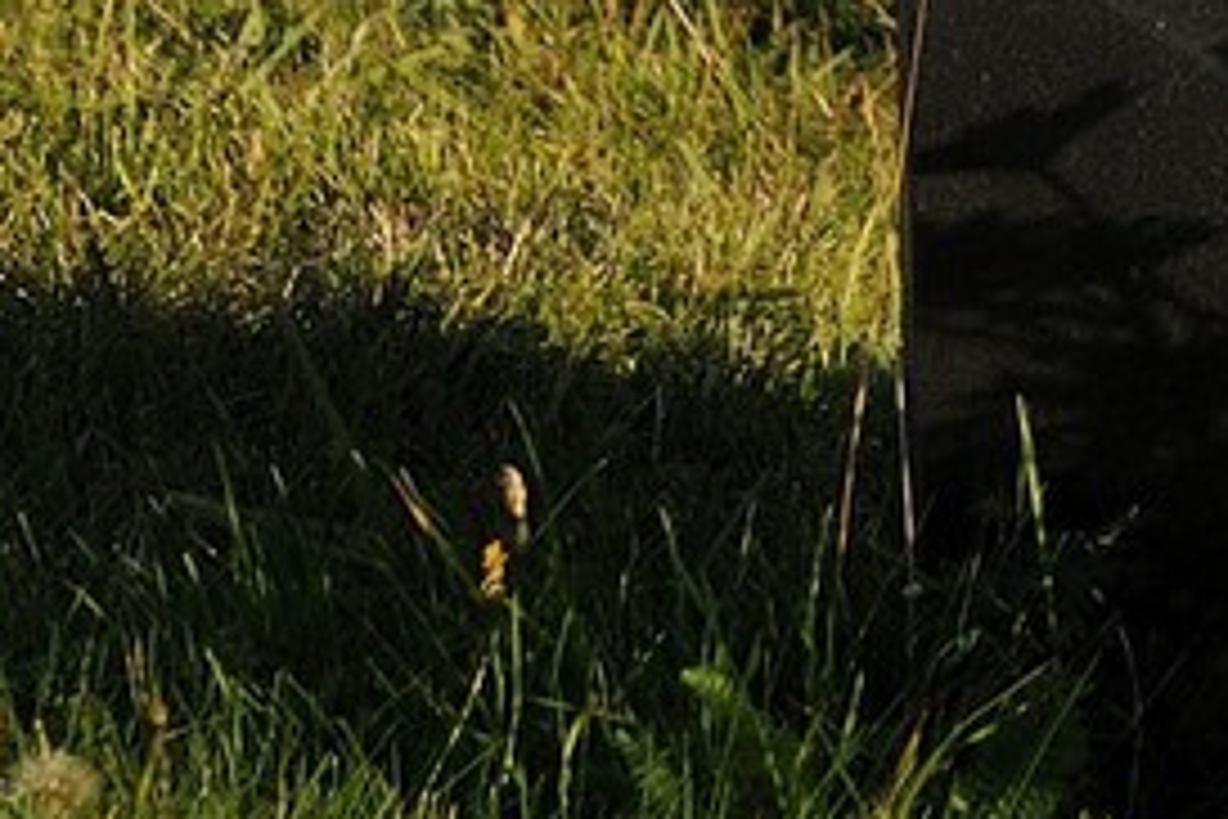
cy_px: -1368
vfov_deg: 1.3
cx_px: 2033
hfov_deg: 2.0
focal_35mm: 1054
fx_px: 35950
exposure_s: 1/320
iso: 200
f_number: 7.1
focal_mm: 180
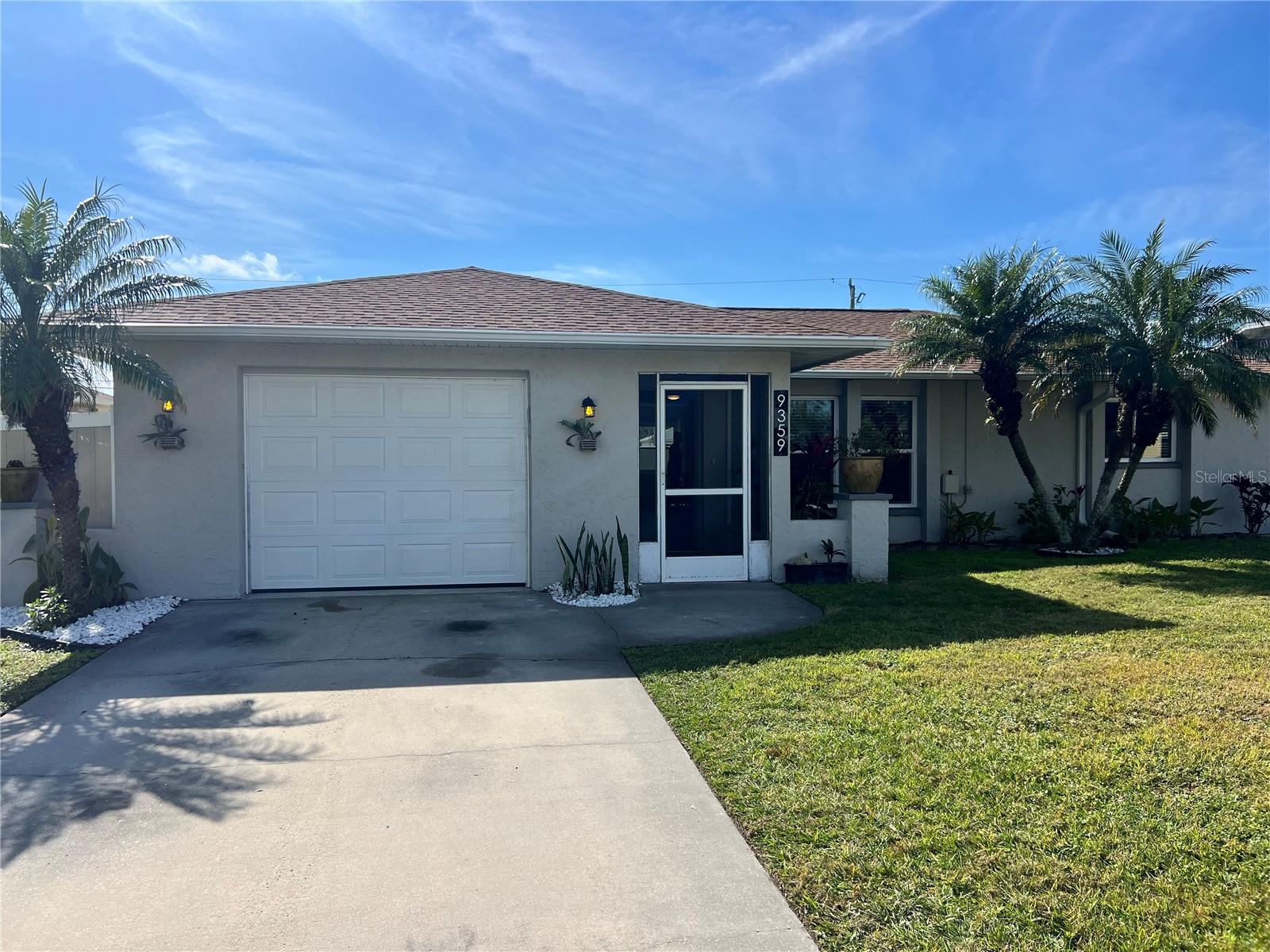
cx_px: 635
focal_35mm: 26
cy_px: 476
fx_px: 954
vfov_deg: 53.1
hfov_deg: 67.3
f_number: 1.5
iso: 50
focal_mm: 5.7
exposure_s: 1/5587
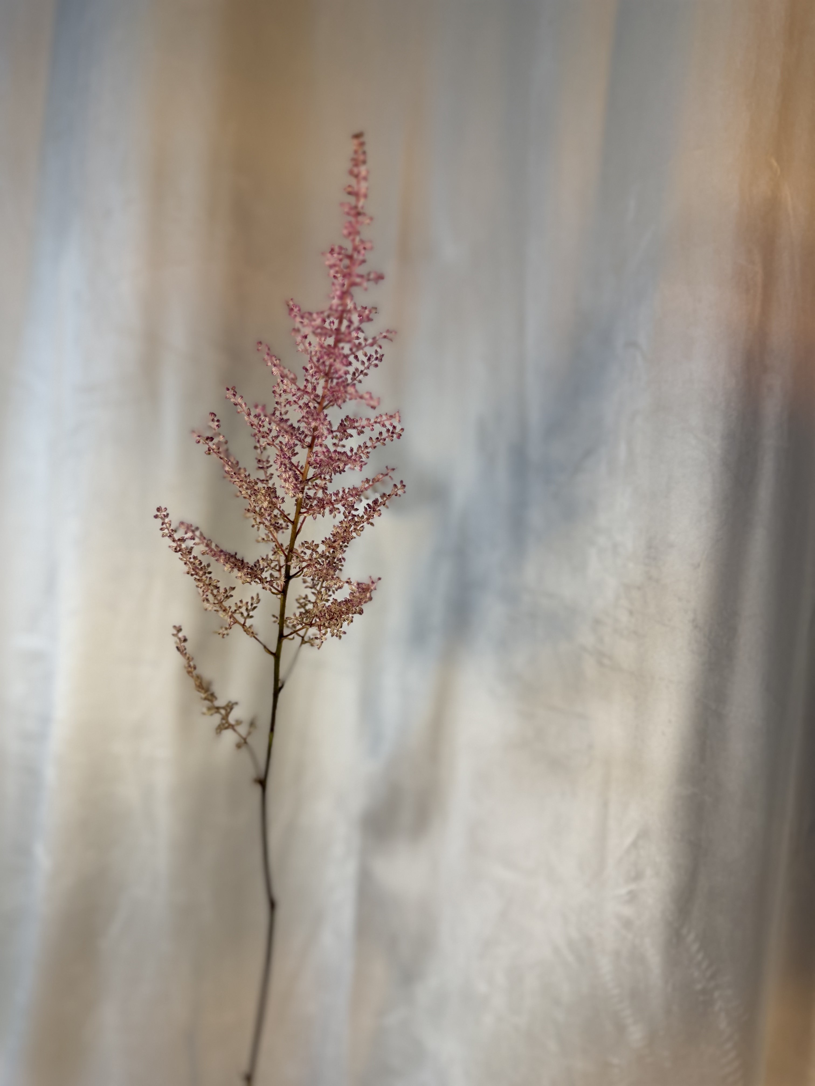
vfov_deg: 71.6
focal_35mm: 24
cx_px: 408
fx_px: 753
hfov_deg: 56.8
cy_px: 543
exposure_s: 1/100
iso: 125
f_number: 1.78
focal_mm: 6.76
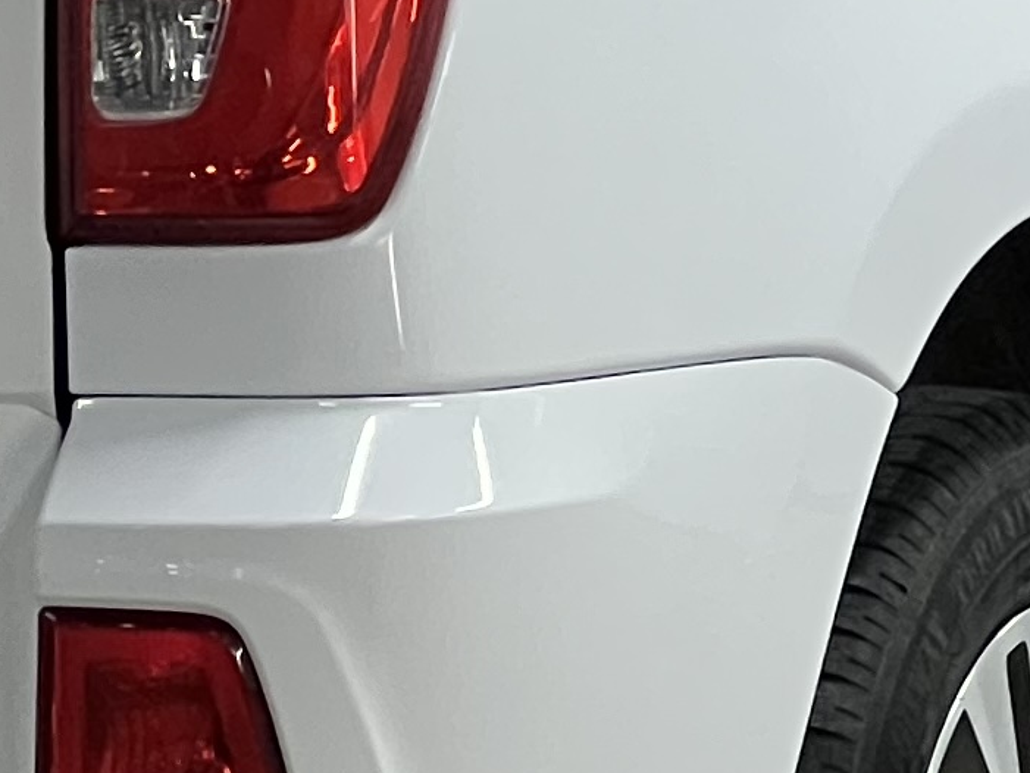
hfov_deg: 4.5
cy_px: -66
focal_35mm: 443
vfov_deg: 3.4
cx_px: 76
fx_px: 13184
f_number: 2.8
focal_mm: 9
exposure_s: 1/100
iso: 200
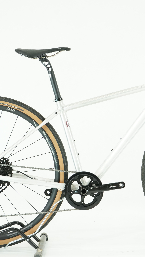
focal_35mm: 111
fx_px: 759
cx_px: 104
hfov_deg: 10.9
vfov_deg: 19.3
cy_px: 128
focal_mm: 70
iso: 2500
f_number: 5.6
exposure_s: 1/200
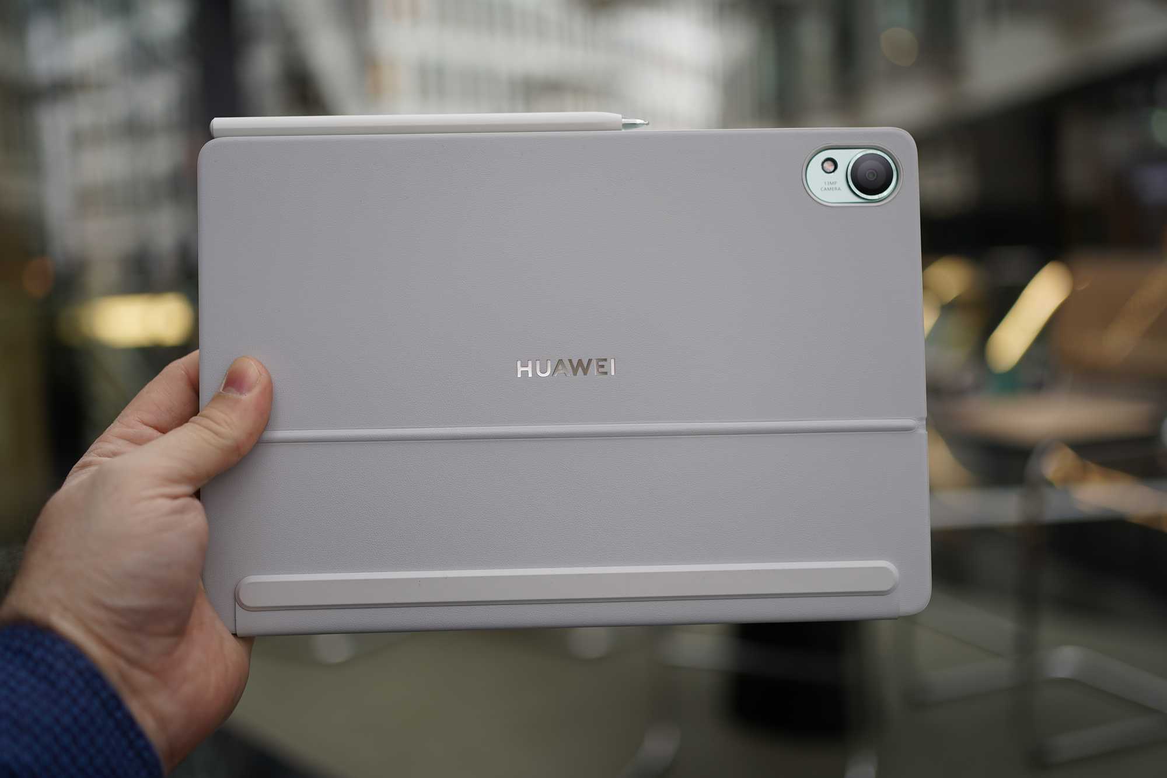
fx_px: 1134
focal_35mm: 35
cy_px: 389
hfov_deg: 54.4
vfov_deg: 37.8
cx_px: 584
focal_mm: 35
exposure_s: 1/50
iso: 100
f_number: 2.2
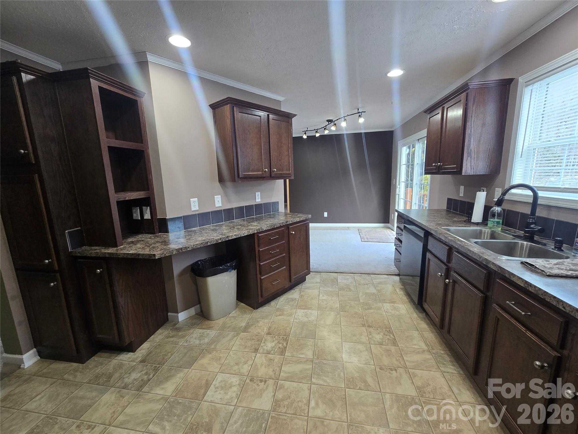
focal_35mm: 13
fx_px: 217
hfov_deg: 106.2
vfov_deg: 89.9
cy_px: 217
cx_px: 289
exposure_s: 1/60
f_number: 2.2
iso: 160
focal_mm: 2.2
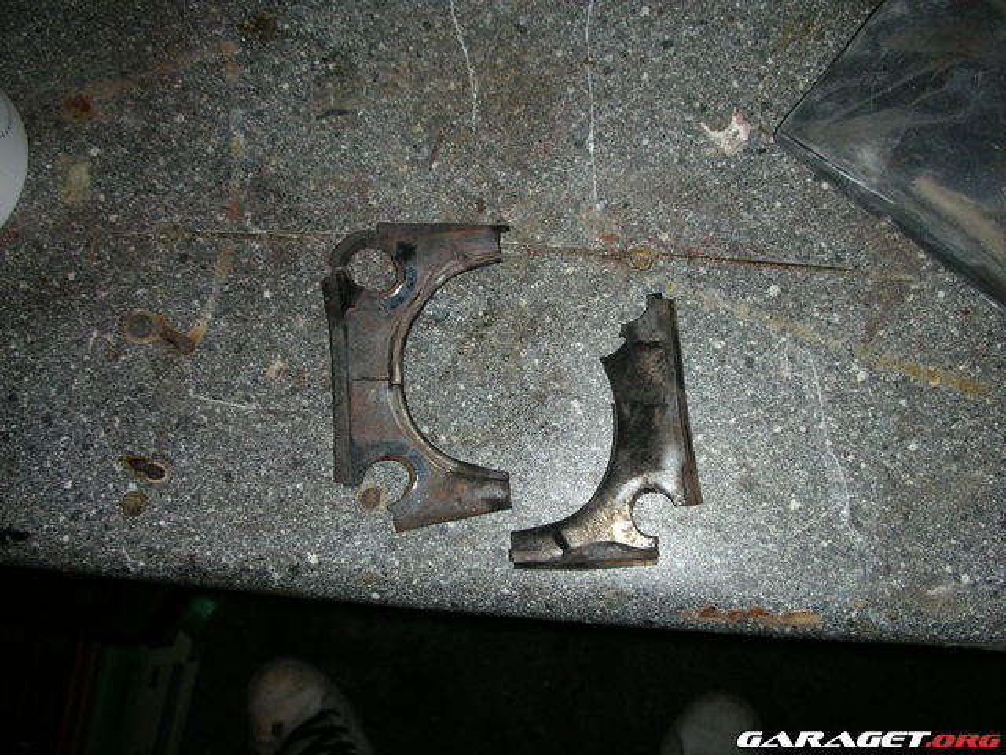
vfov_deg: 40.7
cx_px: 503
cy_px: 378
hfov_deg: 52.6
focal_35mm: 35
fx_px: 1017
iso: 100
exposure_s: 1/60.1
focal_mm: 5.8
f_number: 3
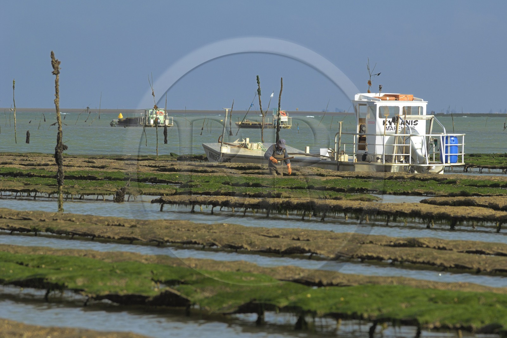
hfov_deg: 6.9
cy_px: 169
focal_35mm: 300
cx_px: 254
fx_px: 4224
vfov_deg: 4.6
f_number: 5.3
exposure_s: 1/400
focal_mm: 200
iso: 100
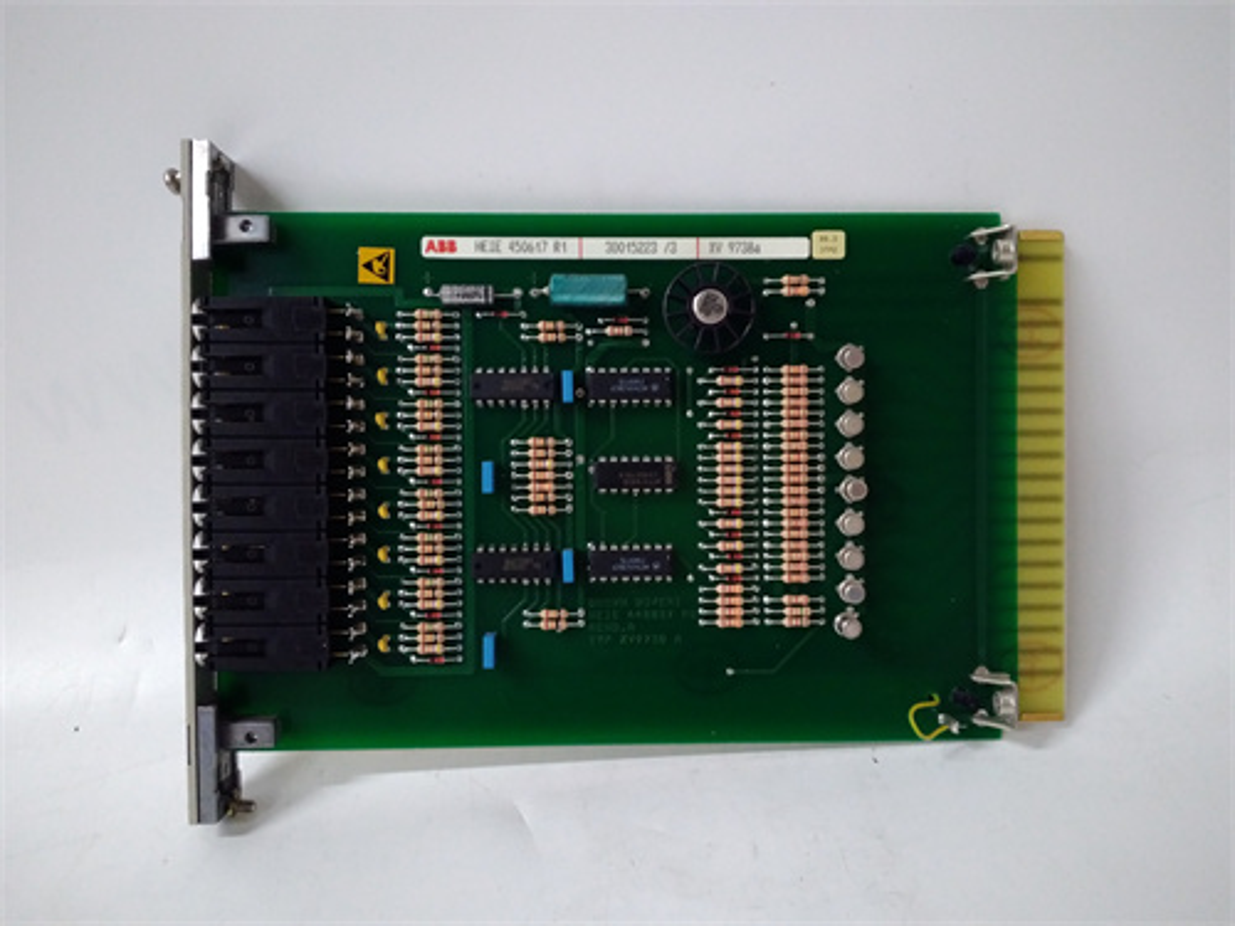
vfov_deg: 51.4
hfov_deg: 65.3
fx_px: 963
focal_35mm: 27
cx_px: 618
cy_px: 463
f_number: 2
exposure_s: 1/33
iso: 636
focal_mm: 3.79
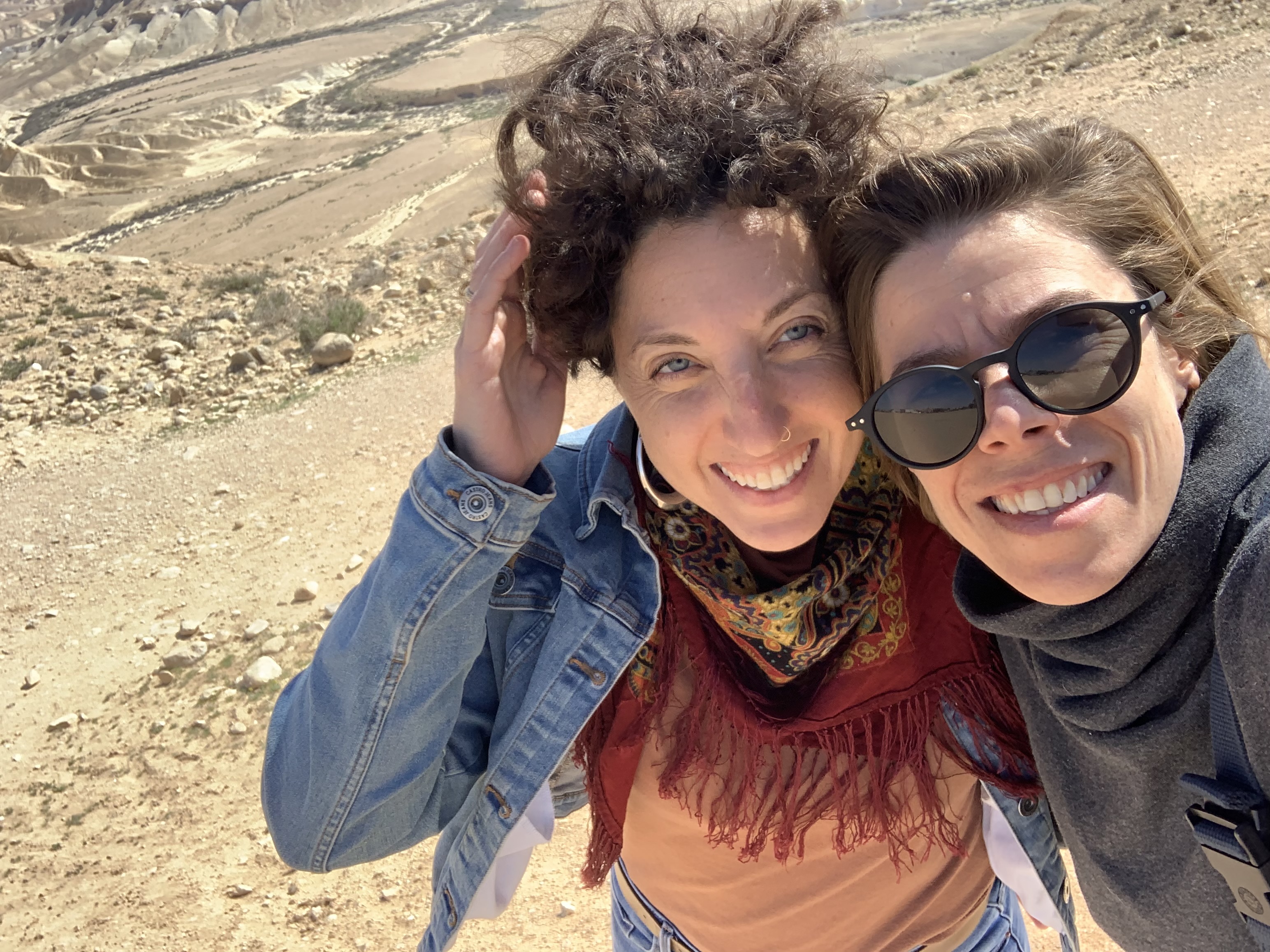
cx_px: 635
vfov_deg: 44.2
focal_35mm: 32
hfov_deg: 56.8
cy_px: 476
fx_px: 1174
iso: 16
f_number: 2.2
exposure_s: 1/527
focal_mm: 2.87
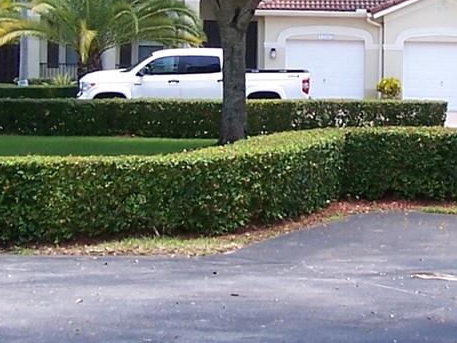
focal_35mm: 133
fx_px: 1756
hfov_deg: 14.8
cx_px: 339
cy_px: -16
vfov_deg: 11.0
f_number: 2.8
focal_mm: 6.3
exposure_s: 1/180
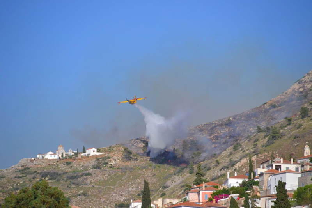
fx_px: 2599
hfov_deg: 6.9
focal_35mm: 300
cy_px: 104
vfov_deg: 4.6
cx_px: 156
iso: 320
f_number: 6.3
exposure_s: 1/2000
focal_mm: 200
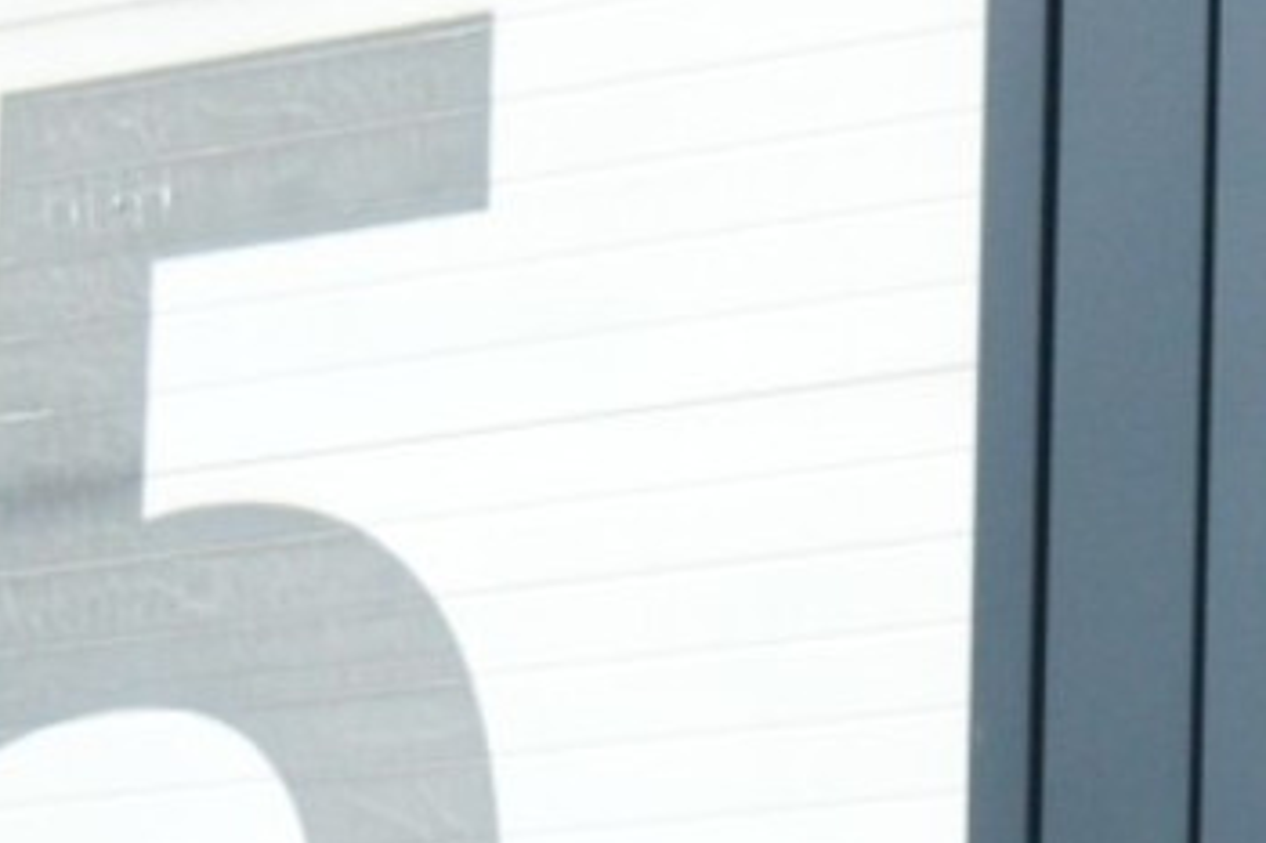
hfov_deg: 6.9
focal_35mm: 280
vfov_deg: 4.8
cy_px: 1994
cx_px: 3237
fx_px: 9842
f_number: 11
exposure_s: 1/400
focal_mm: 34
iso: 800
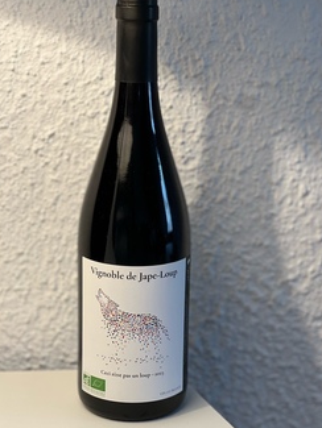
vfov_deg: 23.5
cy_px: 205
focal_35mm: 83
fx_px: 1029
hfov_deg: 17.8
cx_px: 162
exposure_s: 1/40
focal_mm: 9
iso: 160
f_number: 2.8
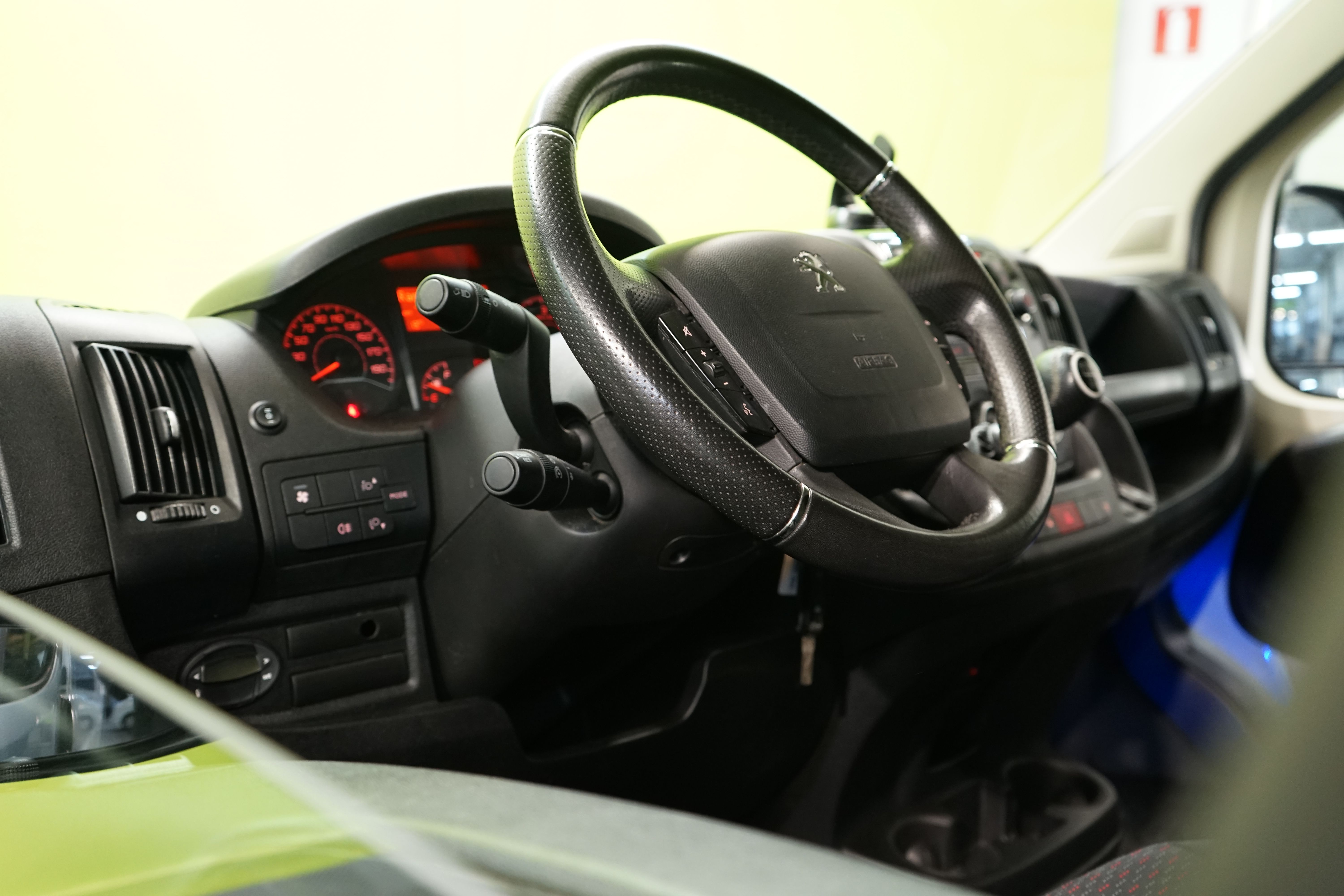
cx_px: 672
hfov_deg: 55.8
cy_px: 448
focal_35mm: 34
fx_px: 1269
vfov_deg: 38.9
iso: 1600
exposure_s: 1/25
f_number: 4.5
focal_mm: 34
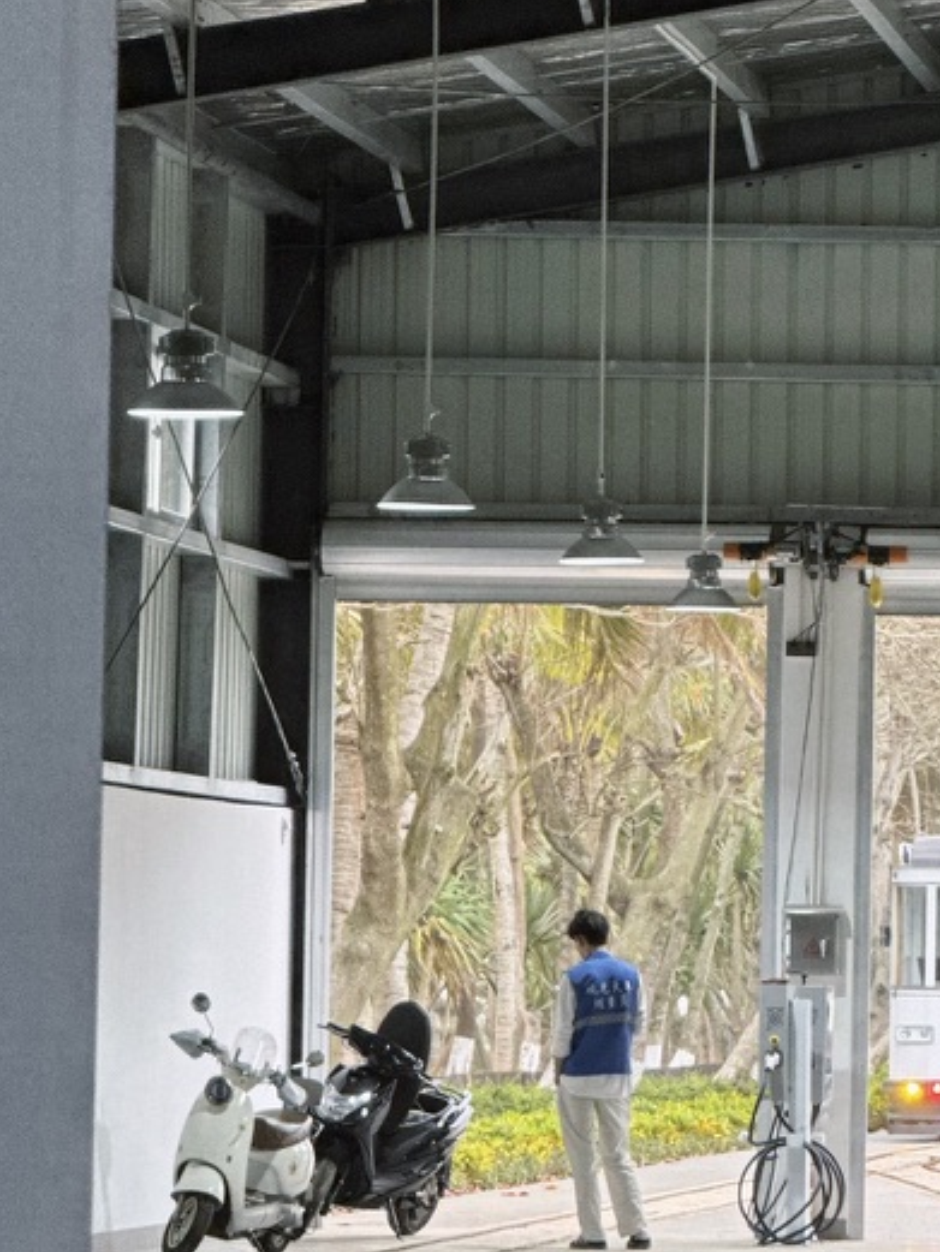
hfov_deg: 6.3
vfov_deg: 8.4
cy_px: 755
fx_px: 8541
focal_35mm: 236
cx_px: 740
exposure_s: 1/112
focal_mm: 15.66
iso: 400
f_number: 2.8
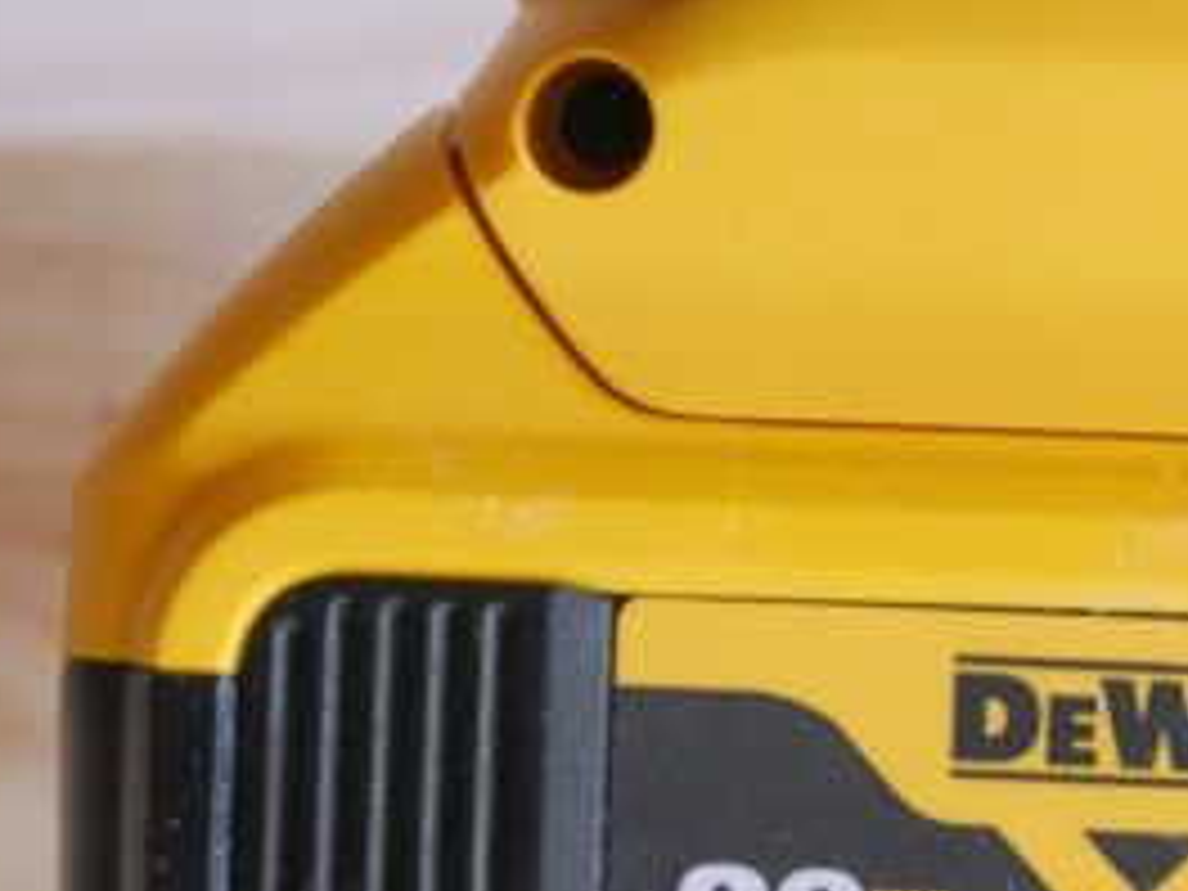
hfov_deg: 2.7
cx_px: 990
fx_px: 25328
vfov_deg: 2.0
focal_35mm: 738
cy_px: 842
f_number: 5.6
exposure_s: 1/60
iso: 3200
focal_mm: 140
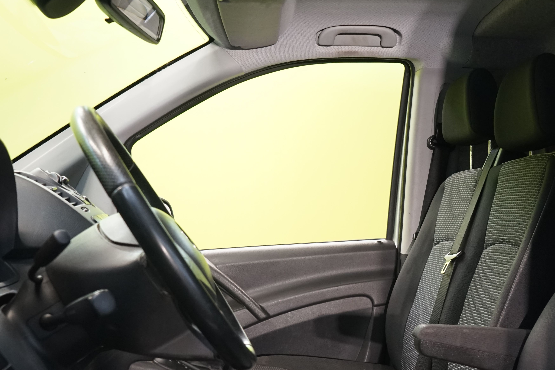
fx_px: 740
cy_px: 310
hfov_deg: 39.7
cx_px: 430
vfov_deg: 27.4
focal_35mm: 48
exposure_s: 1/20
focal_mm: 28
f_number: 6.3
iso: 1600
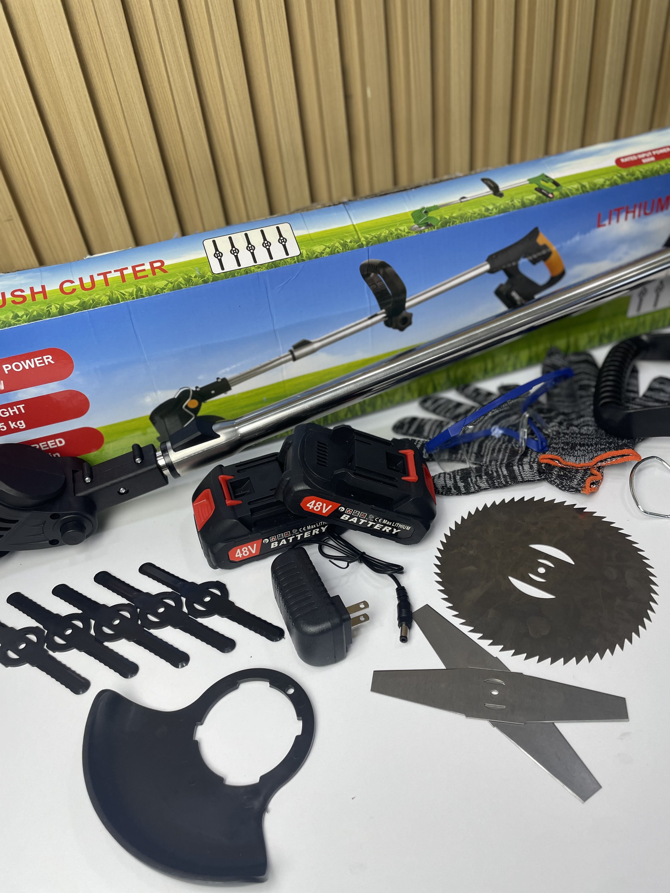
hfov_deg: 53.1
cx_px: 335
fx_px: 671
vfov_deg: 67.3
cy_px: 446
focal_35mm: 26
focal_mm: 4.2
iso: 50
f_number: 1.6
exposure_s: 1/120
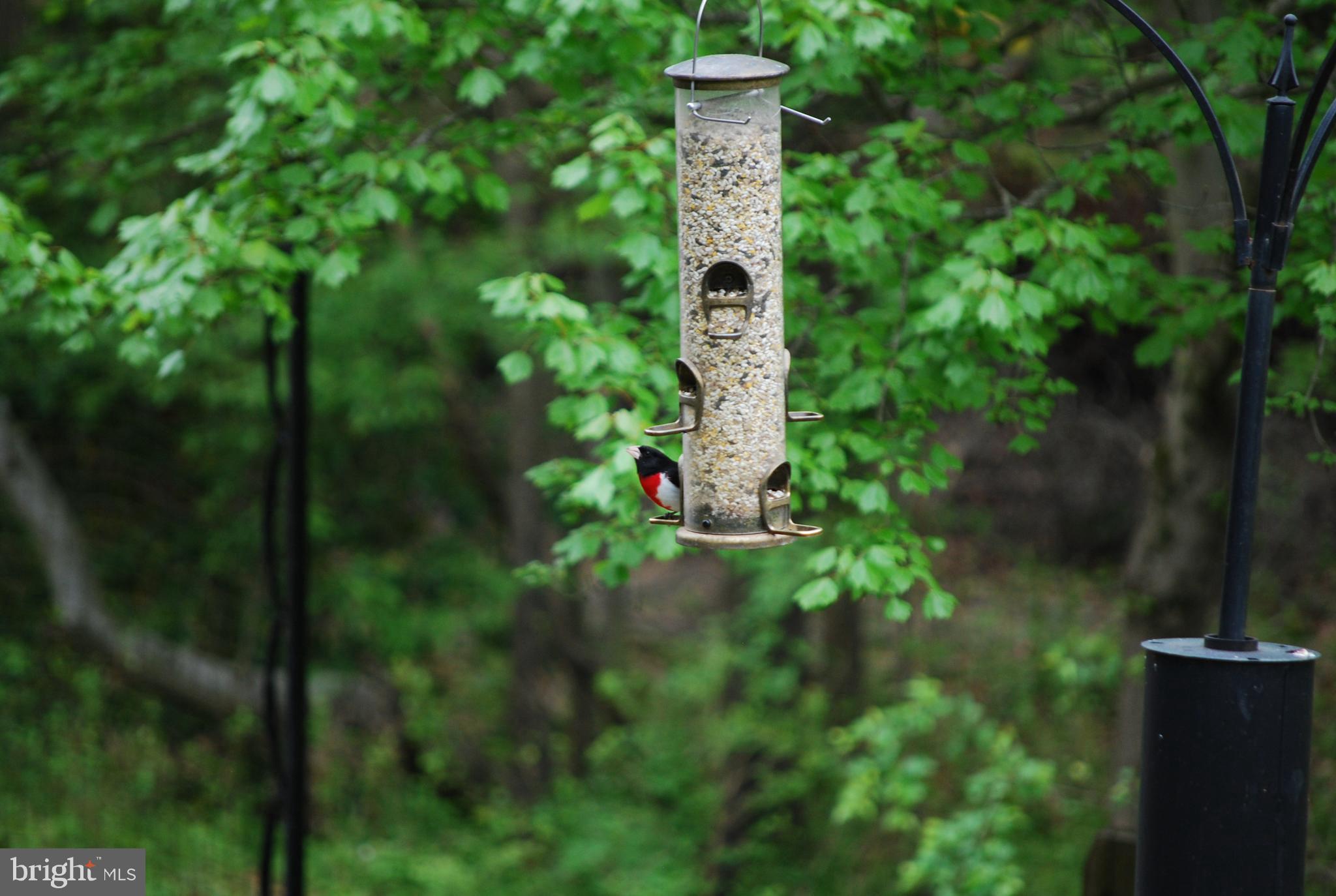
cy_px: 448
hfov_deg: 6.9
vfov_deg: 4.6
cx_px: 668
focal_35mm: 300
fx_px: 11154
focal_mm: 200
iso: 400
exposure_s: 1/160
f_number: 5.6
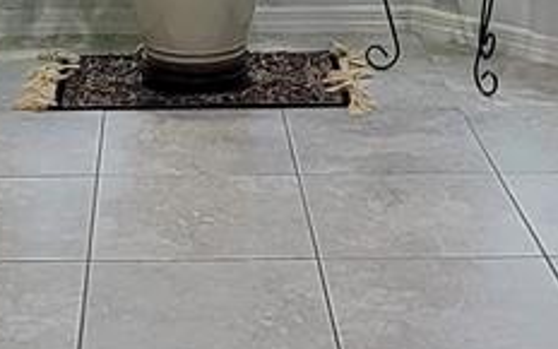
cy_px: -217
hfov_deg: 21.8
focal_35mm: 95
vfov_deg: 12.8
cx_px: 195
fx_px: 1445
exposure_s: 1/60
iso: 320
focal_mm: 2.2
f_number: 2.2
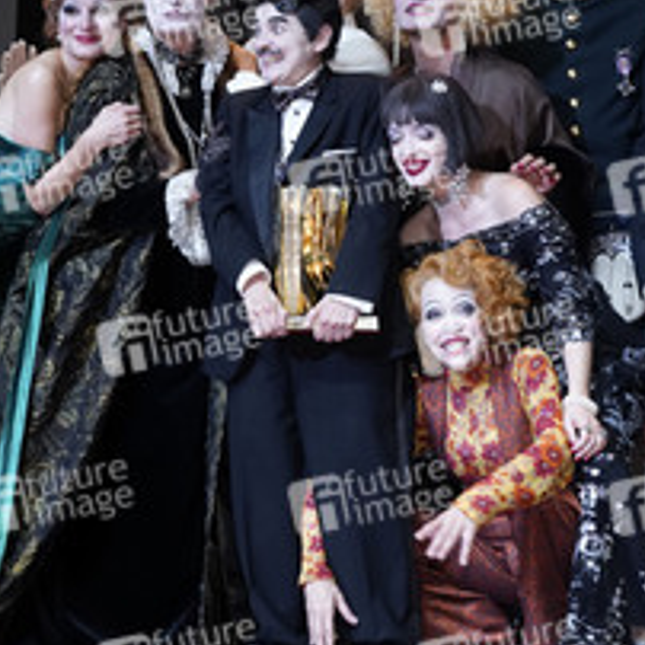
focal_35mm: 74
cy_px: 259
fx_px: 1560
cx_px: 414
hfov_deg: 23.3
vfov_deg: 23.3
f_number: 6.3
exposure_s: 1/250
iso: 1600
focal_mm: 39
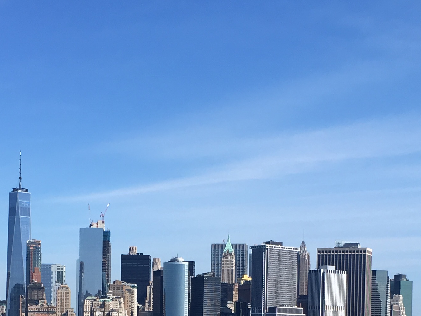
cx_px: 163
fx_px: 1070
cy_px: 365
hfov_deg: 22.2
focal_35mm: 88
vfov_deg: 16.2
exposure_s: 1/1637
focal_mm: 4.15
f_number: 2.2
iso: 25
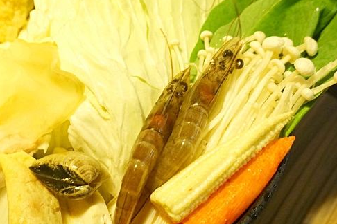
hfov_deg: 35.1
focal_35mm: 57
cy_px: 110
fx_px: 532
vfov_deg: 23.9
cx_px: 140
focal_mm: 23
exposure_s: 1/60
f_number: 4
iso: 1600
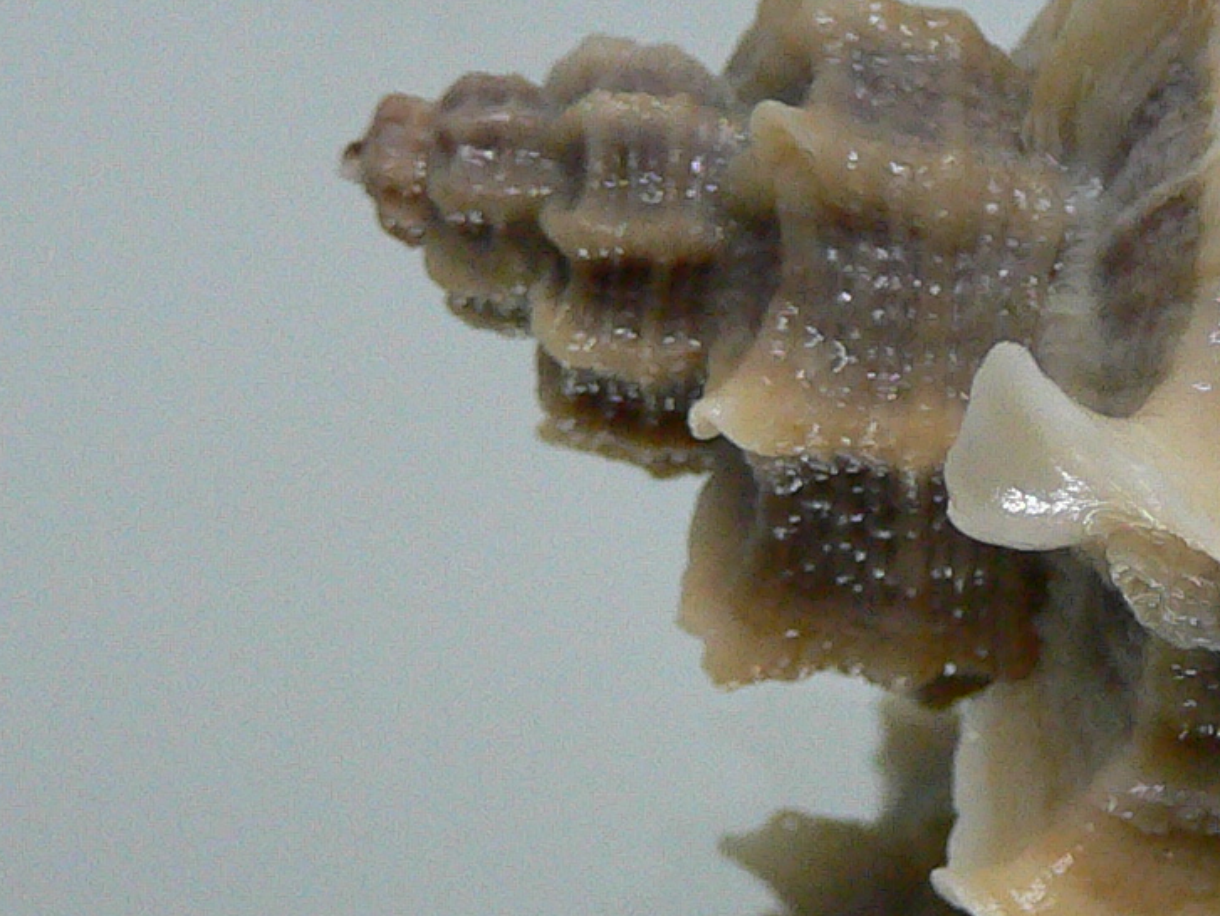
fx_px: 3420
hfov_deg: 19.4
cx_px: 1332
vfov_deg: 15.2
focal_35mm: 97
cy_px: 658
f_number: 2.8
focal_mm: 4.6
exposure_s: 1/50
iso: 200
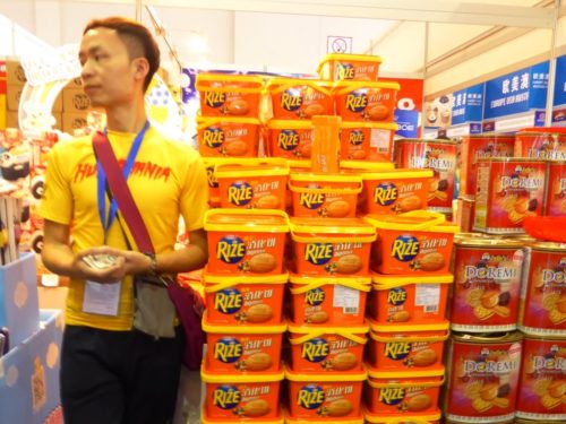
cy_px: 212
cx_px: 283
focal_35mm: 24
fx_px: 392
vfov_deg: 56.8
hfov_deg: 71.6
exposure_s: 1/10
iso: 400
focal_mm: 4.3
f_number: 3.3
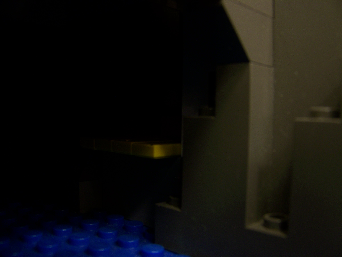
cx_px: 171
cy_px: 128
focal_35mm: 36
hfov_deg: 51.4
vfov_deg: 39.7
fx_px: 356
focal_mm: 5.85
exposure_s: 1/2
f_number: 3.2
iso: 64
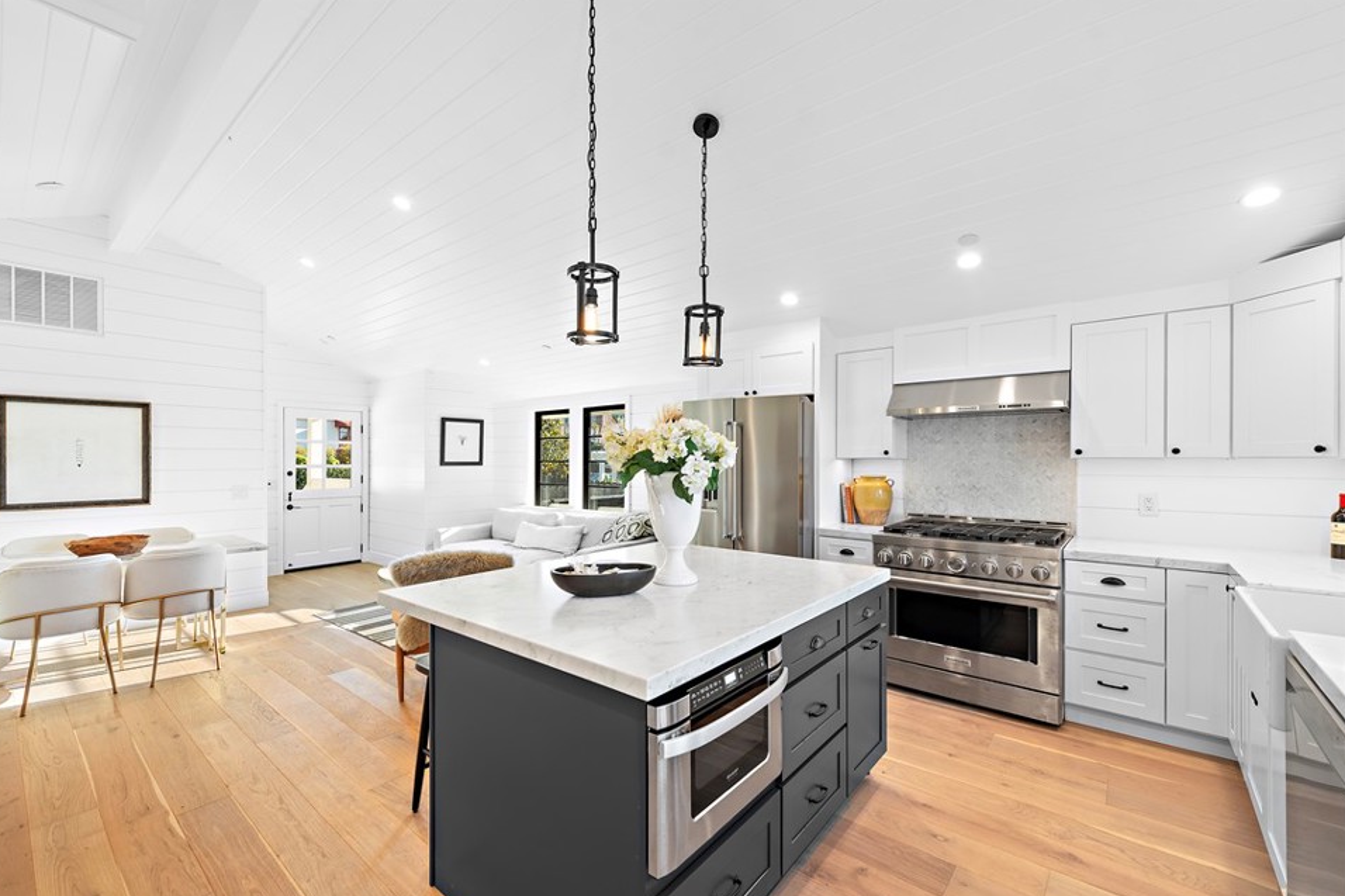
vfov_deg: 77.2
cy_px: 471
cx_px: 632
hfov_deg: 100.3
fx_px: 560
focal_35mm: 15
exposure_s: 1/2.5
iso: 125
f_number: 7.1
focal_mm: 14
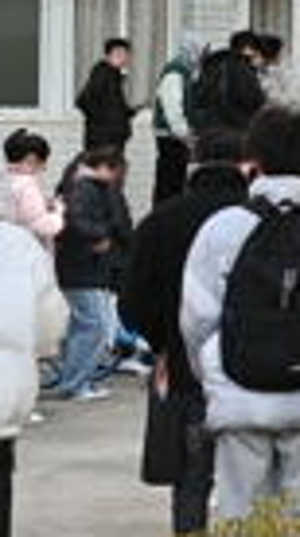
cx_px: 1044
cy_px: 82
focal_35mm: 186
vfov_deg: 11.5
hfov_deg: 5.8
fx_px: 2647
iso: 400
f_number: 4
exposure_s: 1/400
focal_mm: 36
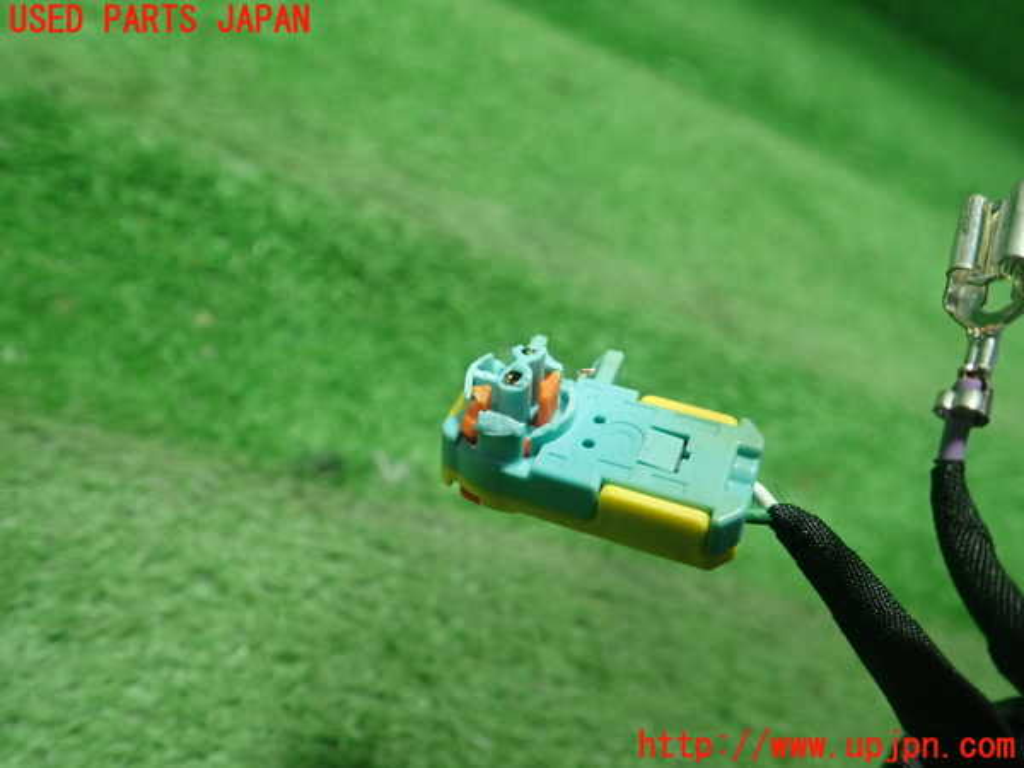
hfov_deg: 60.0
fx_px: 887
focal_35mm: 30
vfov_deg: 46.8
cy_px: 384
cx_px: 512
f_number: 2.3
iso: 400
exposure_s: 1/125
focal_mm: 5.5
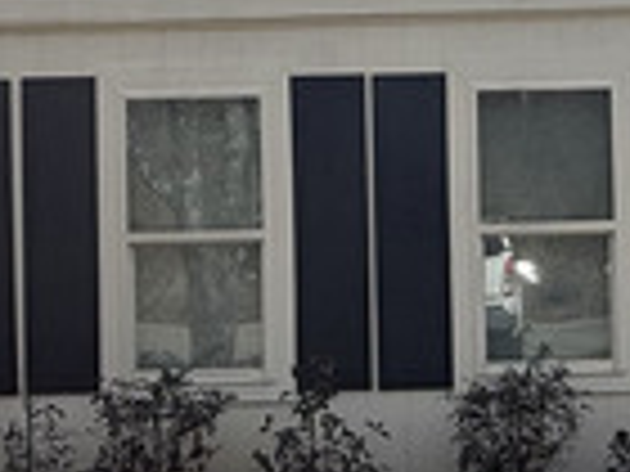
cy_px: 157
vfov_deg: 18.4
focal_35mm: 80
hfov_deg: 24.2
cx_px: 454
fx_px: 1456
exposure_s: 1/2410
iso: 64
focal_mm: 2.22
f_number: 2.2
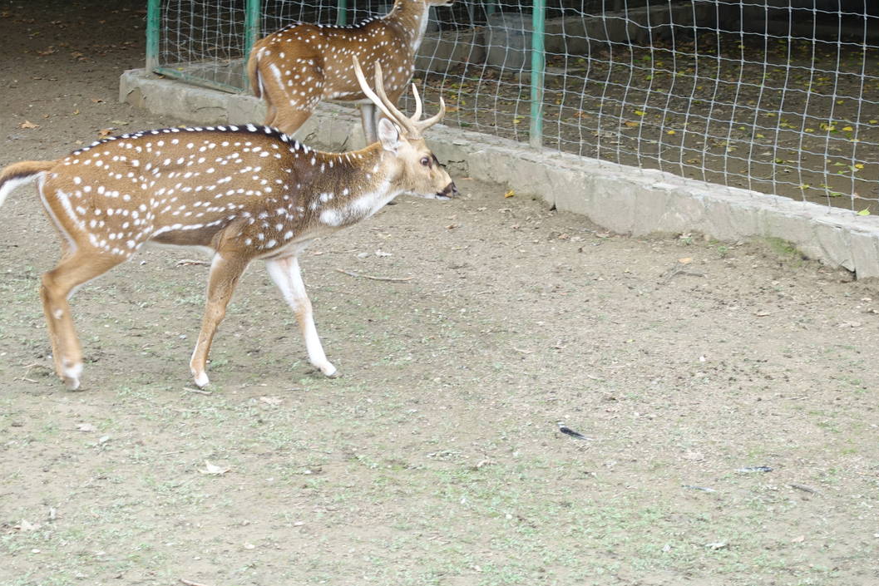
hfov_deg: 19.3
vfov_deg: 12.9
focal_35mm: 106
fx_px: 2588
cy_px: 164
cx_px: 425
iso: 125
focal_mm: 25.7
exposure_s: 1/80
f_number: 3.5
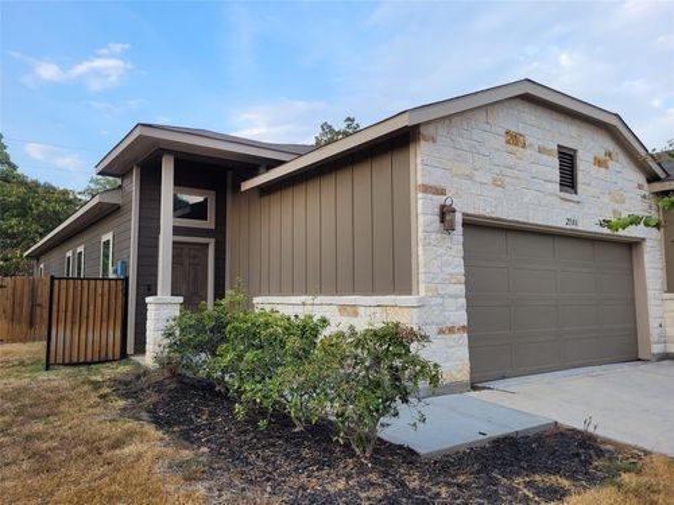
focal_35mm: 26
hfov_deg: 67.3
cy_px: 252
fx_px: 506
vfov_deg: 53.1
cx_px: 337
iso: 40
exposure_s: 1/392
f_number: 1.8
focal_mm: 5.4
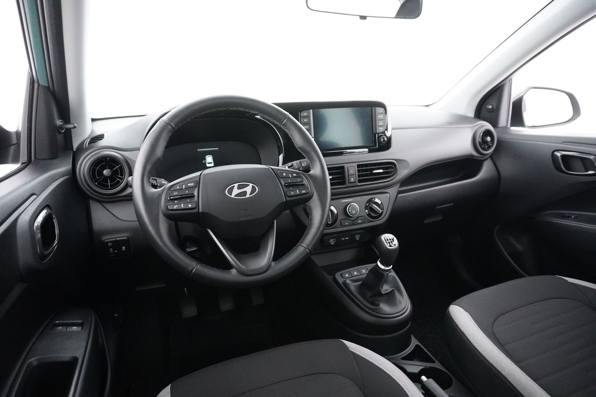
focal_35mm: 24
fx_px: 397
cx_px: 298
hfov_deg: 73.7
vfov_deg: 53.1
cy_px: 198
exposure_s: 1/40
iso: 6400
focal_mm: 16
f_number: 3.5
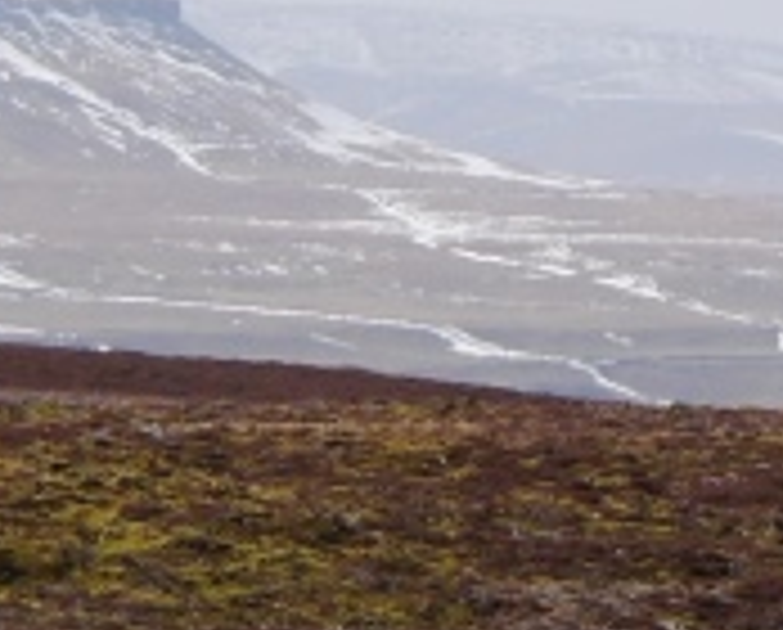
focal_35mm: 203
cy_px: 36
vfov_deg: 7.6
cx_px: 328
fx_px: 4715
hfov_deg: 9.5
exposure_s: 1/320
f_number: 8
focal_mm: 42
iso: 160
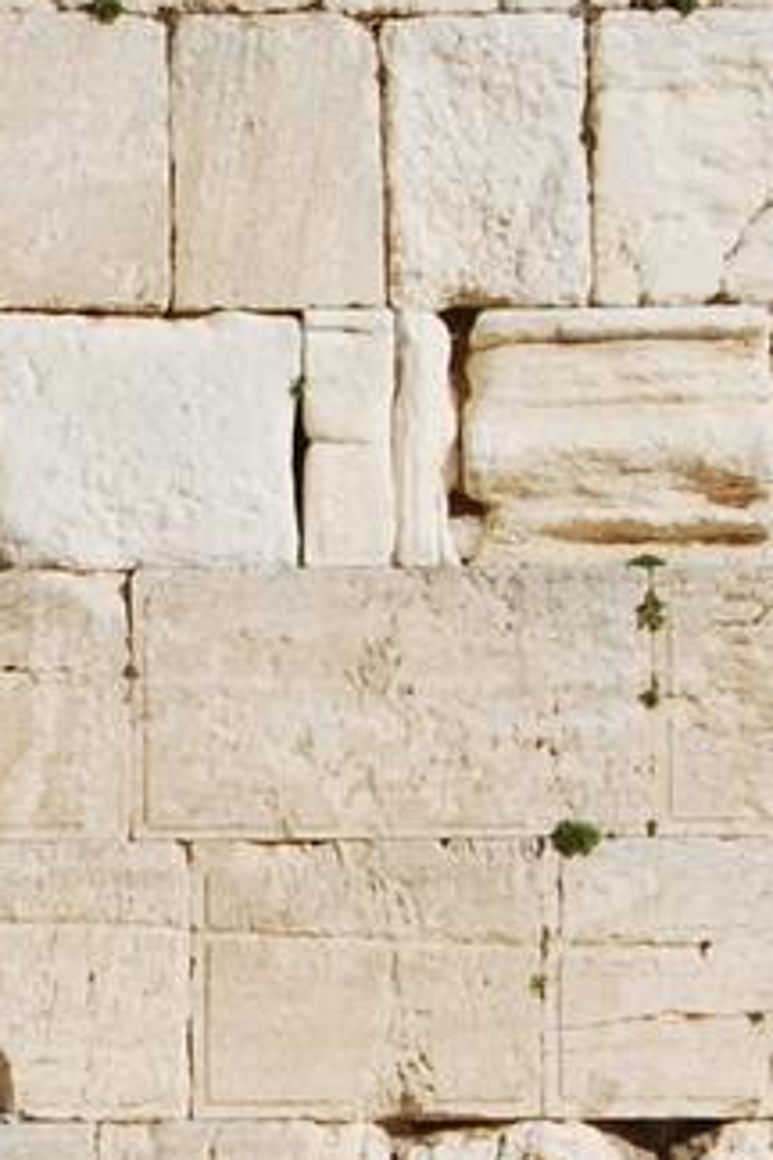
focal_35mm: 297
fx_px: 9565
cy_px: 1199
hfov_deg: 4.6
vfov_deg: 6.9
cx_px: -687
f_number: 10
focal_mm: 32
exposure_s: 1/400
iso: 100
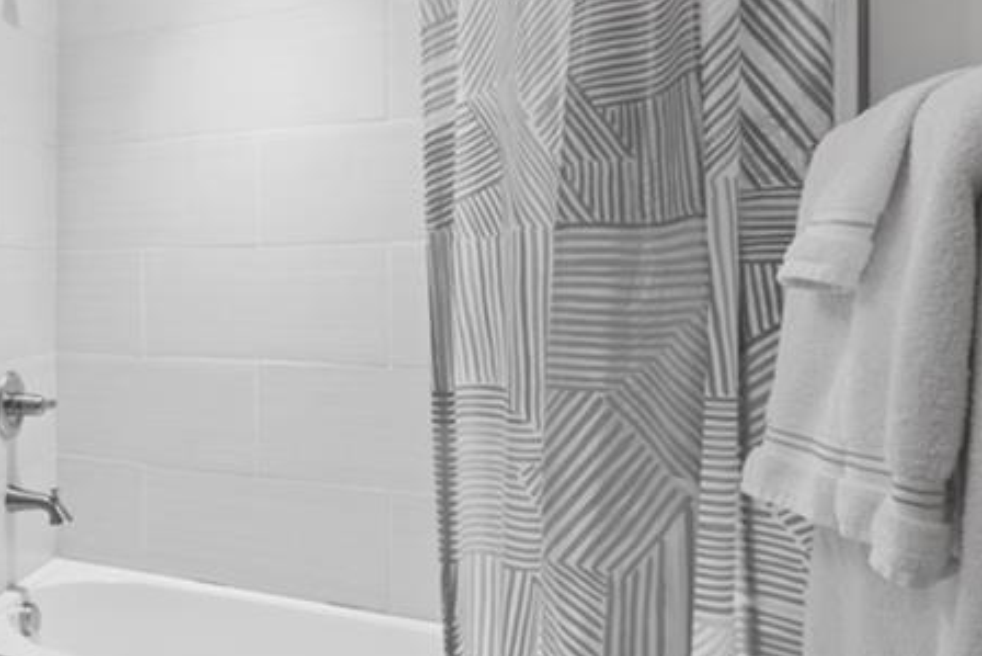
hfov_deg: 44.6
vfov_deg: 41.0
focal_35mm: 32
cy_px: 280
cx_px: -99
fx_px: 873
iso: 400
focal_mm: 14
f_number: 8
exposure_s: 1/2
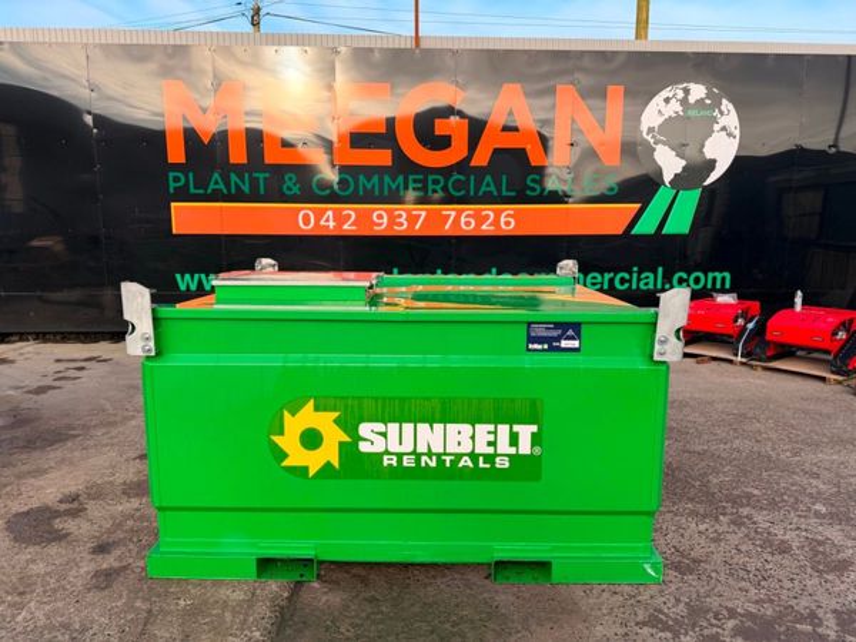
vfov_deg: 56.8
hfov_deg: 71.6
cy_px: 321
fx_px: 593
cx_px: 428
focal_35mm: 24
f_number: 1.78
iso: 80
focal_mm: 6.76
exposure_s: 1/1493
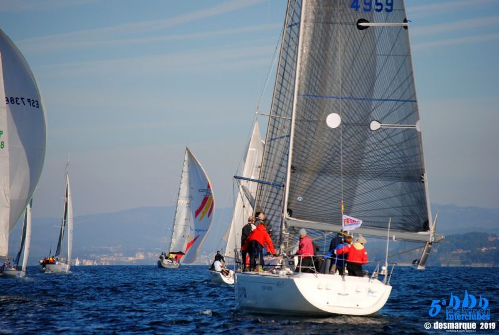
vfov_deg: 6.1
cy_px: 168
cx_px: 250
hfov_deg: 9.1
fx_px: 3125
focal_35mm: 225
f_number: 5
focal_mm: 150
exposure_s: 1/1600
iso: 200
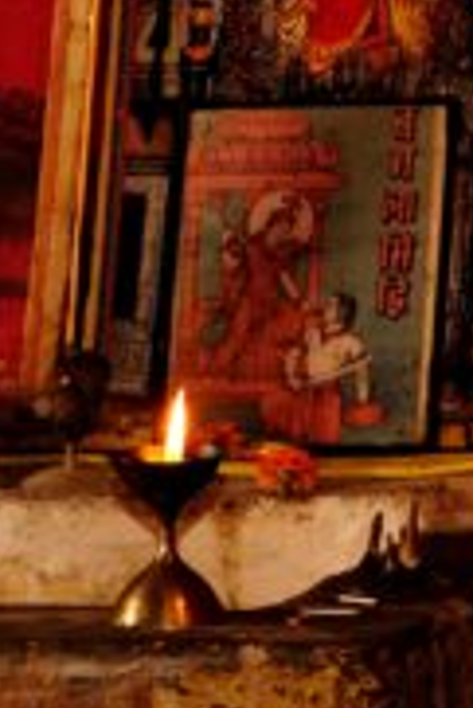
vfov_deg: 11.4
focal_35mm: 178
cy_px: -82
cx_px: 966
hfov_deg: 7.4
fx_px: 3501
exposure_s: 1/30
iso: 320
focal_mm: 28
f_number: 5.6
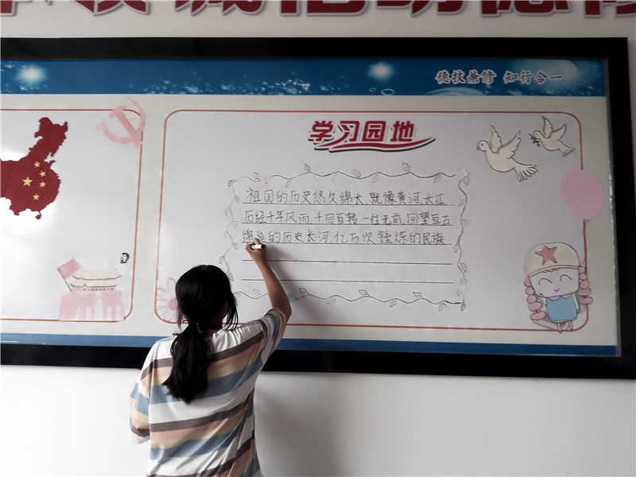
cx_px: 318
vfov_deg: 51.4
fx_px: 496
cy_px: 238
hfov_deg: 65.3
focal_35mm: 27
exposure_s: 1/25
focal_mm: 3.69
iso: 160
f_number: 1.8
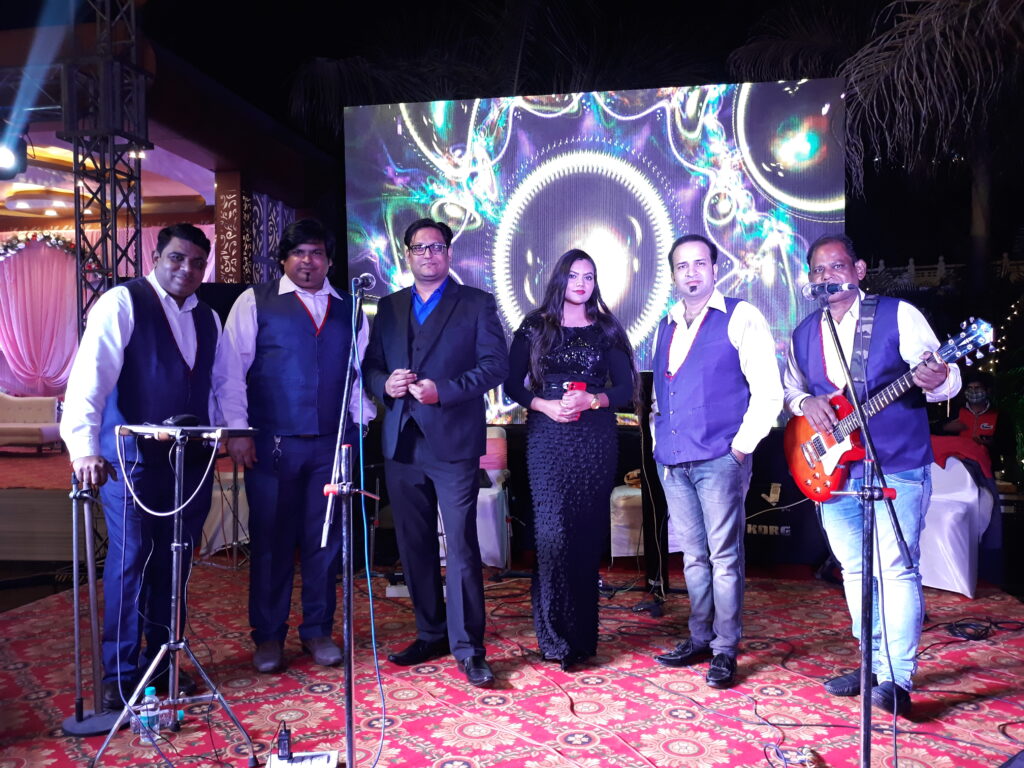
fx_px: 799
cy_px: 384
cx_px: 512
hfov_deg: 65.3
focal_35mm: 27
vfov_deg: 51.4
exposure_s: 1/50
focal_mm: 3.71
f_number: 1.7
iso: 100
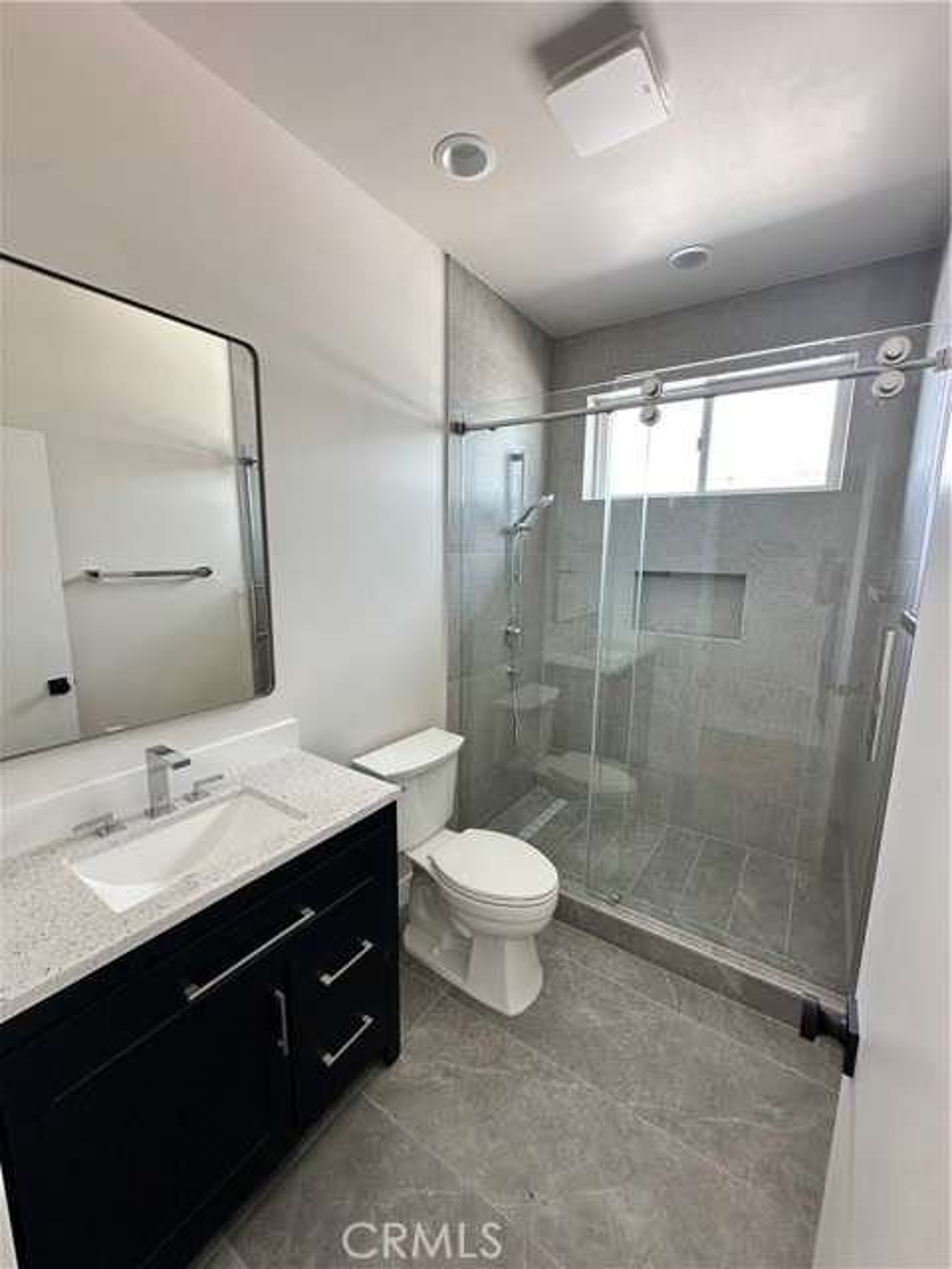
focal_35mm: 14
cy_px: 634
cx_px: 476
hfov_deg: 85.7
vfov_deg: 102.1
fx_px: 513
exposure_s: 1/99
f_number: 2.2
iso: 100
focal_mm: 2.22
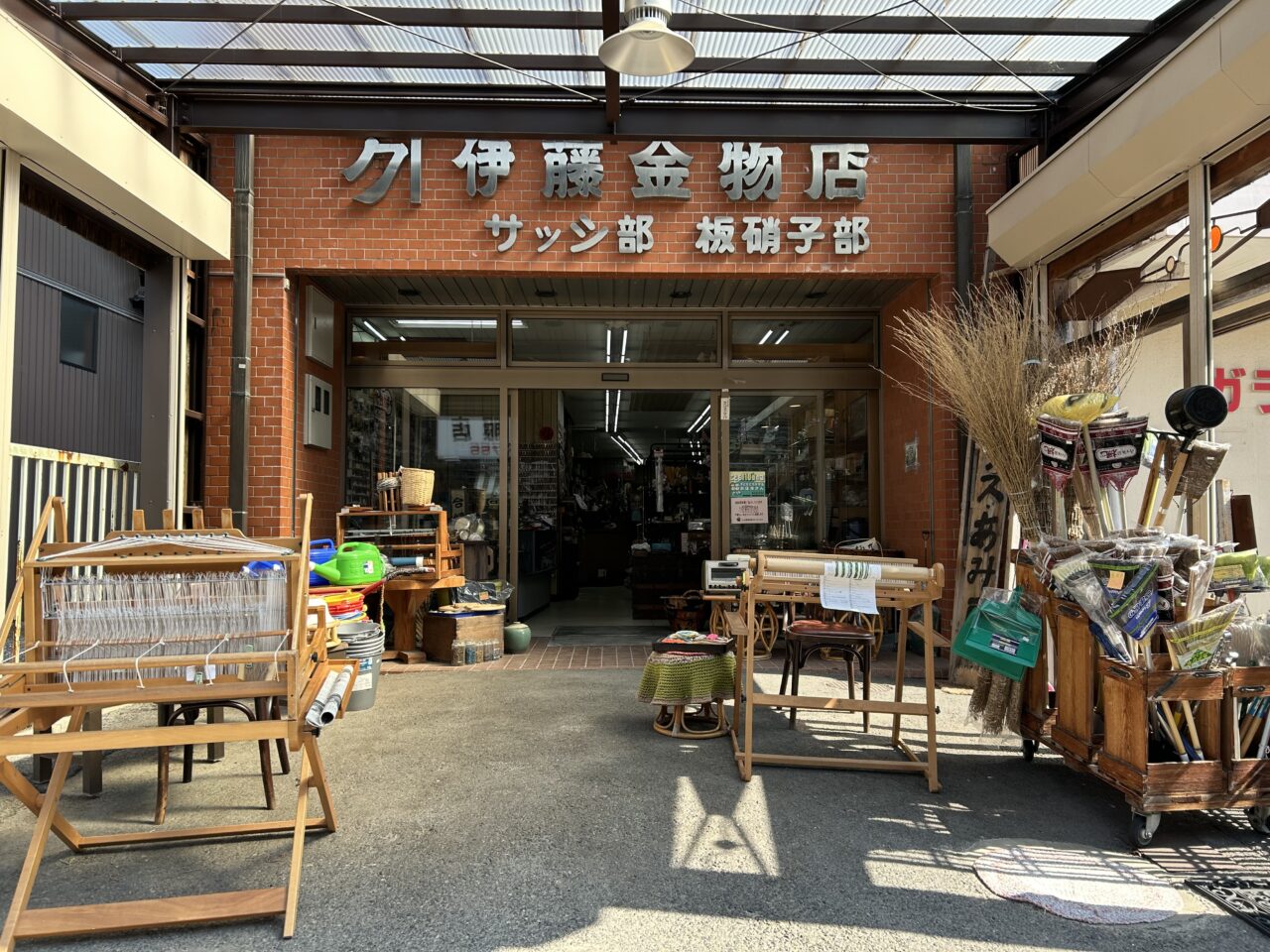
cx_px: 635
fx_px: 954
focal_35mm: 26
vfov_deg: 53.1
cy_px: 476
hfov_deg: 67.3
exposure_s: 1/541
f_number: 1.5
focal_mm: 5.7
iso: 50
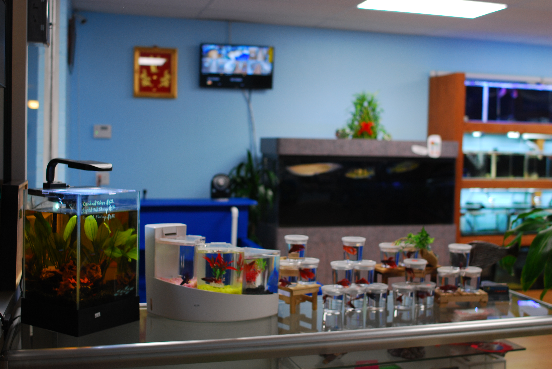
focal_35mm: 42
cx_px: 276
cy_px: 184
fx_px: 645
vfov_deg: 32.0
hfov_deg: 46.3
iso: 200
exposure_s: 1/60
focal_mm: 28
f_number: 2.5
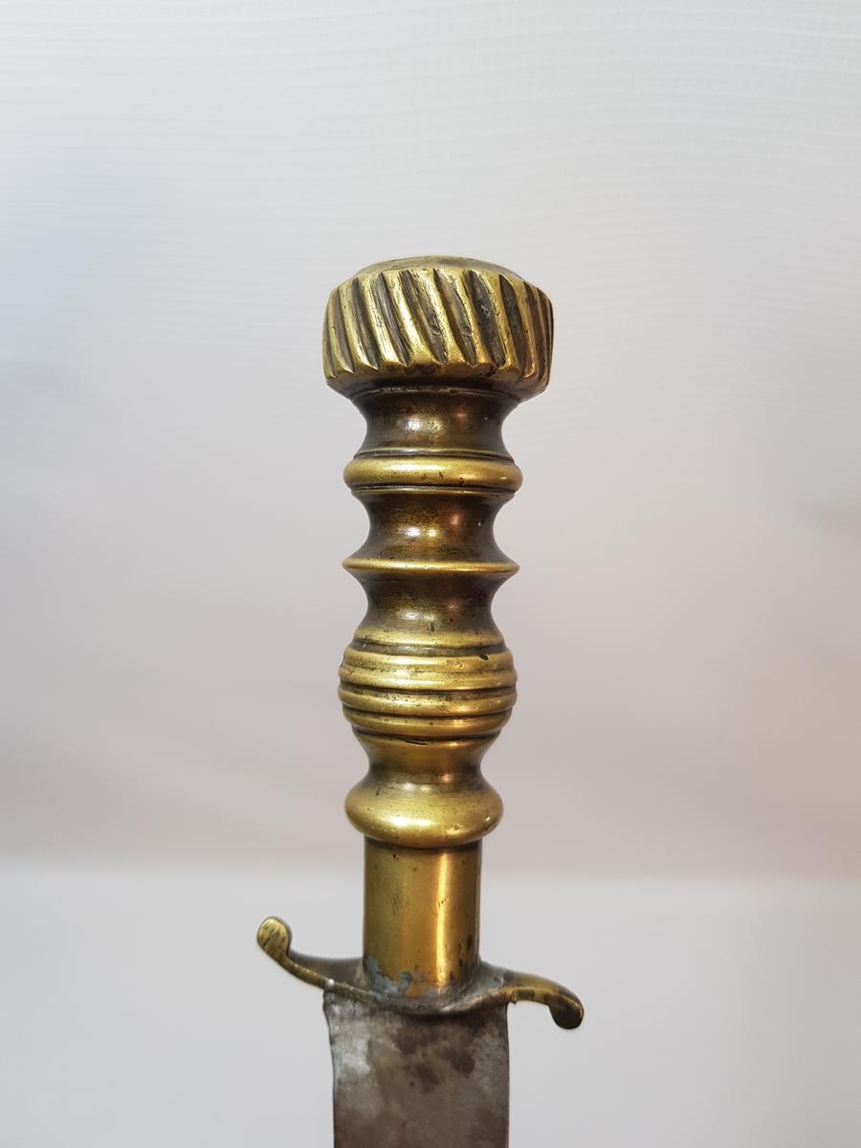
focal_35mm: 26
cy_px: 574
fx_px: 862
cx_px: 430
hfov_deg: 53.1
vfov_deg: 67.3
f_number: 1.7
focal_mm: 4.3
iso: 40
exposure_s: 1/123
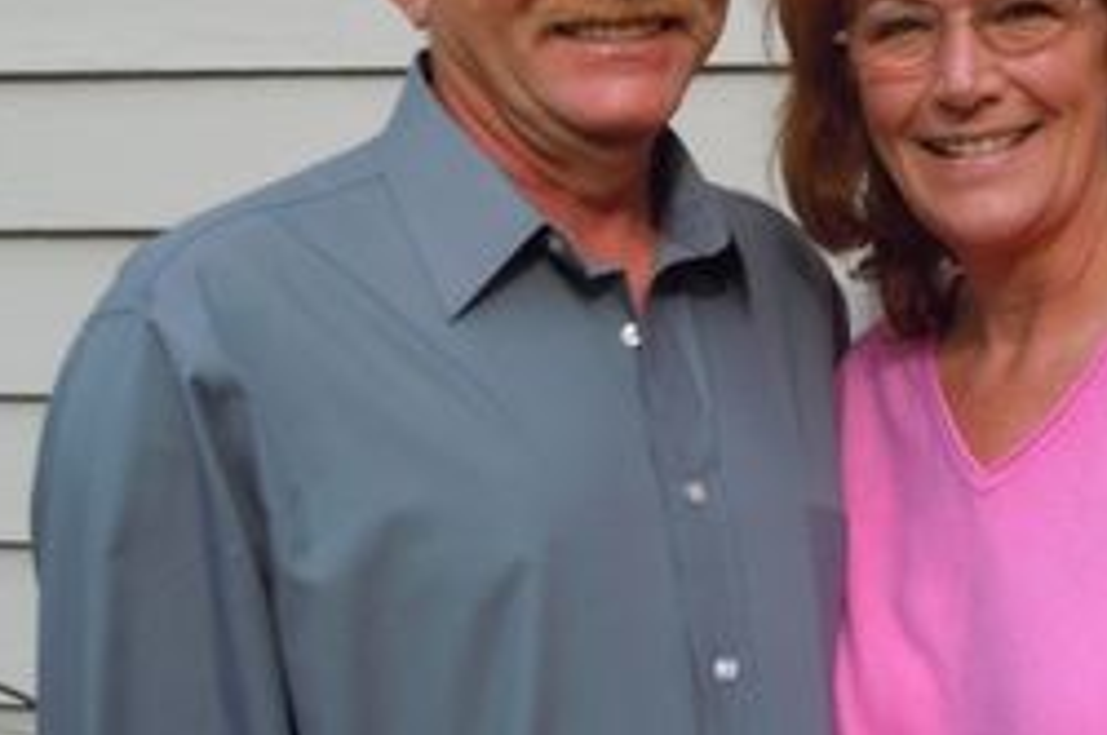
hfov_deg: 22.5
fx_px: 2764
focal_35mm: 90
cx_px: 797
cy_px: 128
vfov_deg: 15.0
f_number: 4.9
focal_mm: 9.6
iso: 100
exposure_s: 1/250
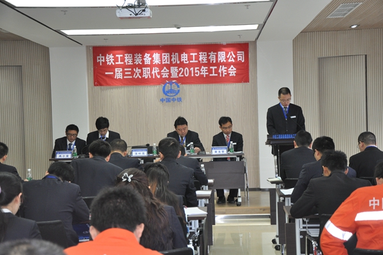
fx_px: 670
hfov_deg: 31.9
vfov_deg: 21.5
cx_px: 192
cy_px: 128
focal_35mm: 63
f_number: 4.8
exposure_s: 1/60
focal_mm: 42
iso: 800
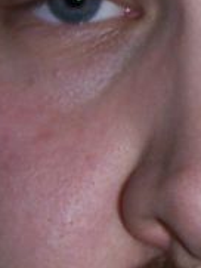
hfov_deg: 5.8
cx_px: 248
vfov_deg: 7.7
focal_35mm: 254
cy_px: -13
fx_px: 1964
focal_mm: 6.7
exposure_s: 1/60
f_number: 2.8
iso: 80
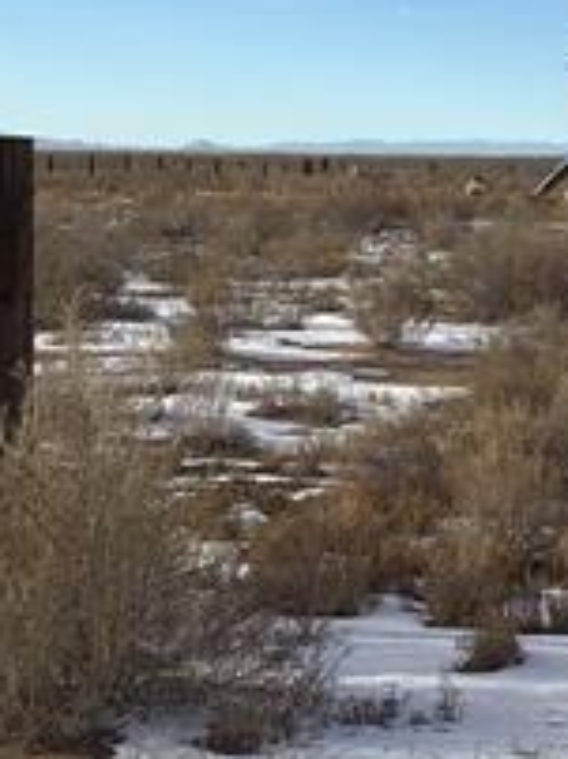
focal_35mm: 118
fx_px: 2587
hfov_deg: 12.2
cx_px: 745
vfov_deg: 16.7
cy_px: 225
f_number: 2.4
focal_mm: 3.3
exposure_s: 1/1456
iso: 25
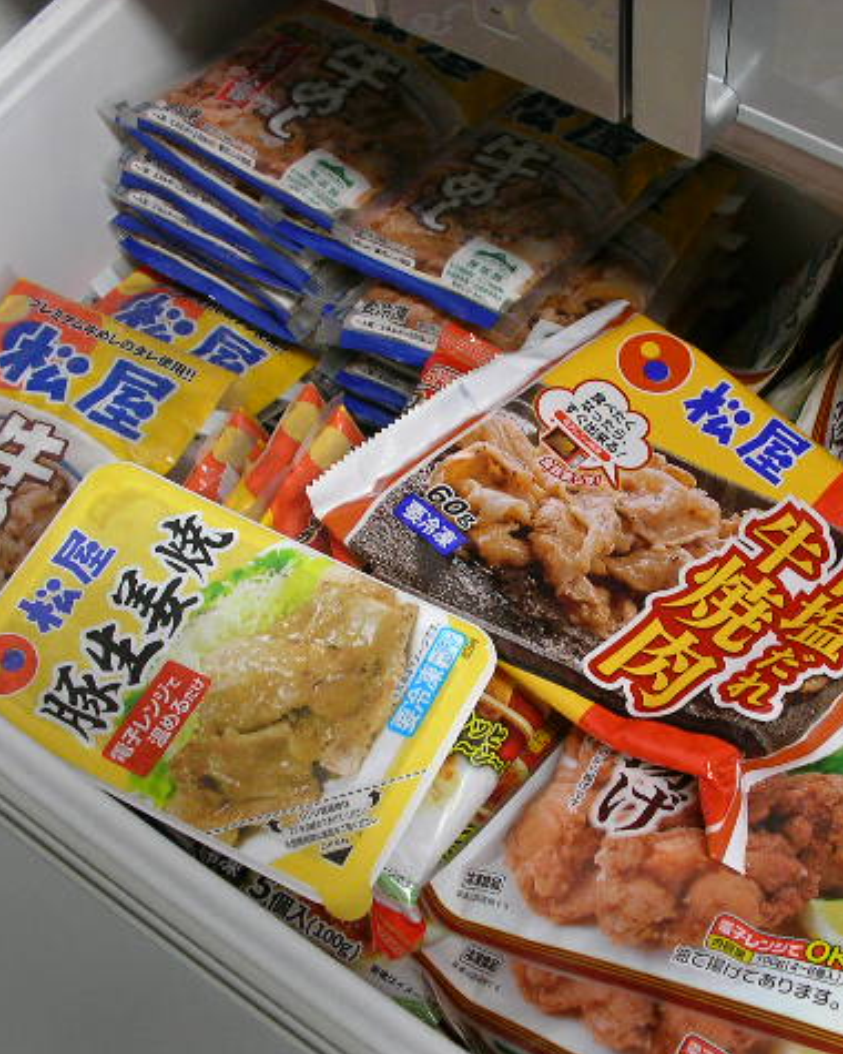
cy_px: 526
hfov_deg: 30.2
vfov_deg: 37.3
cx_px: 488
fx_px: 1559
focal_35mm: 50
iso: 100
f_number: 3.5
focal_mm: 5.8
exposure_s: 1/12.8
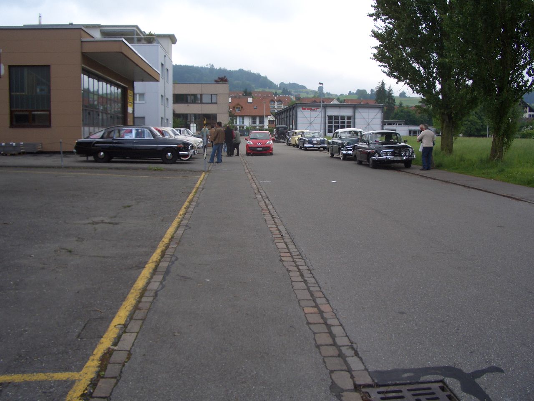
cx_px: 267
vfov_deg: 40.7
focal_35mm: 35
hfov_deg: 52.6
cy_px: 200
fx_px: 540
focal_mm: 5.8
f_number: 4.3
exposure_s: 1/250
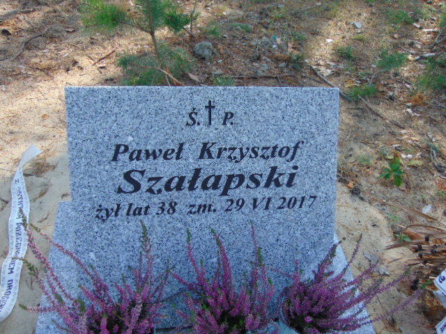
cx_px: 223
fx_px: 425
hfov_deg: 55.4
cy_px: 167
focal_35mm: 33
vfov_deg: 42.9
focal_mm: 5.8
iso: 80
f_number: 3.2
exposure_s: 1/200
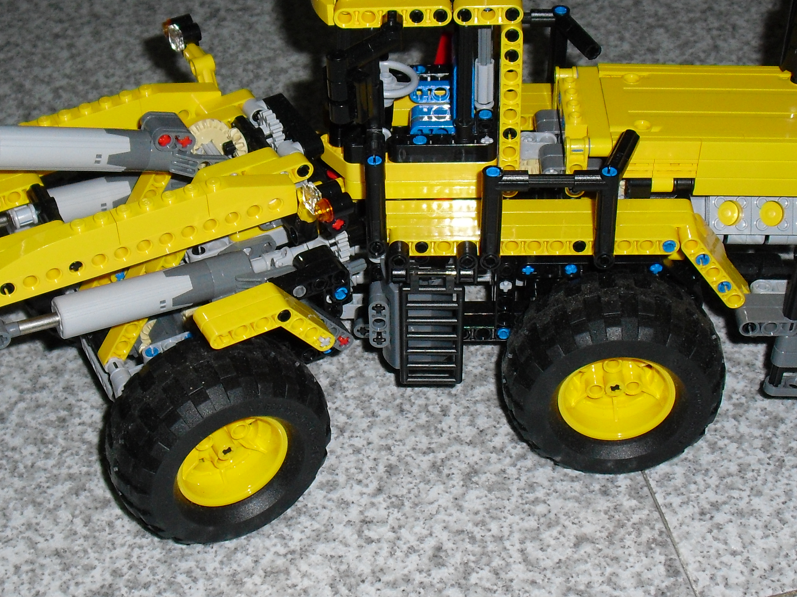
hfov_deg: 30.6
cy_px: 262
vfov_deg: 23.3
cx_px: 310
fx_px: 1450
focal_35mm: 63
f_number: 3.1
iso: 200
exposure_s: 1/60
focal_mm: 6.3
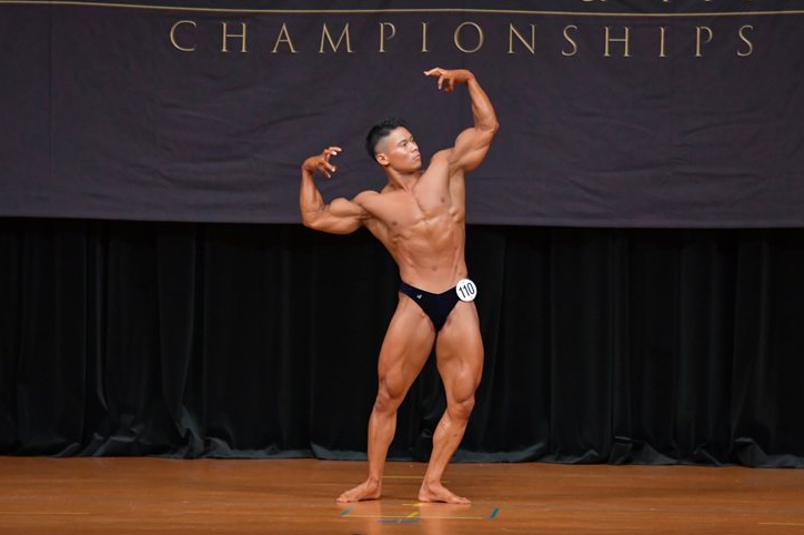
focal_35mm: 241
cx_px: 425
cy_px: 276
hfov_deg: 8.5
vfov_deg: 5.7
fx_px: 5380
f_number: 5.6
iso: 4000
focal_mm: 150
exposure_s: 1/400
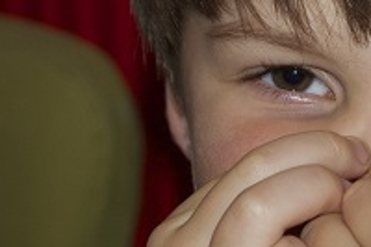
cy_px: 122
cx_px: 391
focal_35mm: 230
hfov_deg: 8.9
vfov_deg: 6.0
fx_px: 2368
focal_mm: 48
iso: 400
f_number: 5.6
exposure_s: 1/60
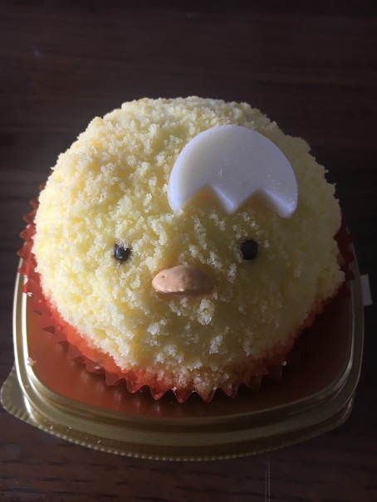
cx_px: 188
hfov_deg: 48.2
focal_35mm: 29
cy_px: 251
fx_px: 421
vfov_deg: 61.6
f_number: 2.2
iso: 50
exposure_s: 1/30
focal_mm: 4.15
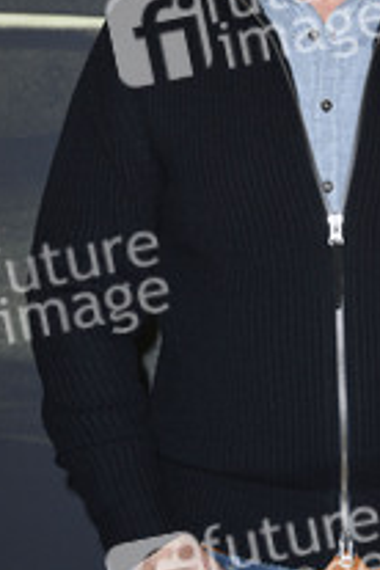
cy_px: 160
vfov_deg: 10.6
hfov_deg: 7.1
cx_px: 328
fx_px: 3056
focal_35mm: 193
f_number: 5.6
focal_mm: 100
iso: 640
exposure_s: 1/200
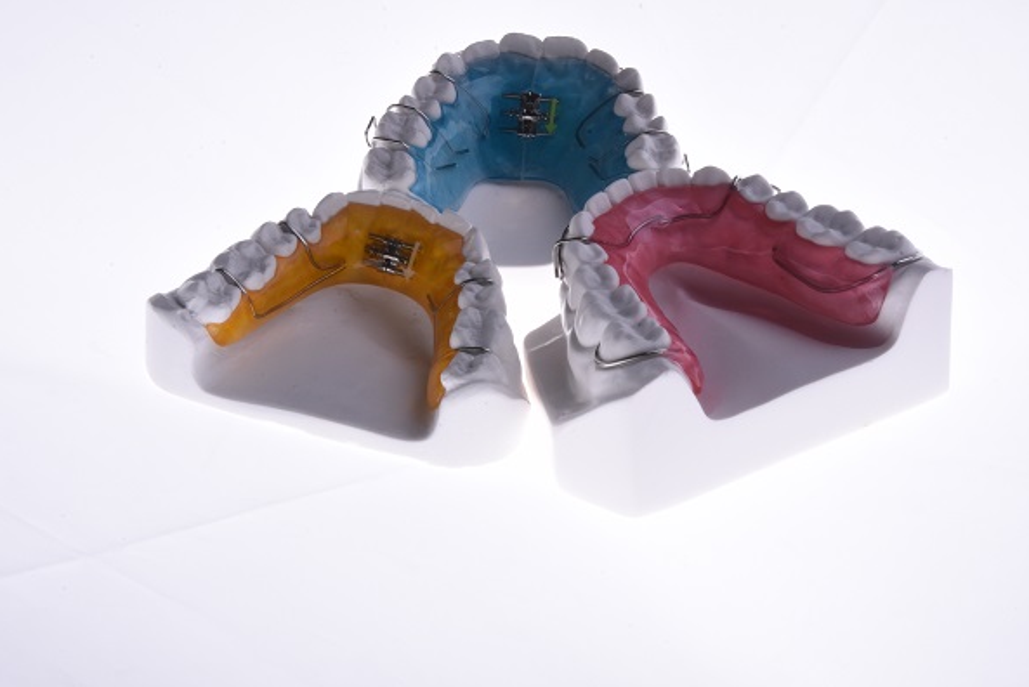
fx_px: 2602
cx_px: 510
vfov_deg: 15.0
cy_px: 344
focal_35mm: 91
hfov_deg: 22.4
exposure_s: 1/160
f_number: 36
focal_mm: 60
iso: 200
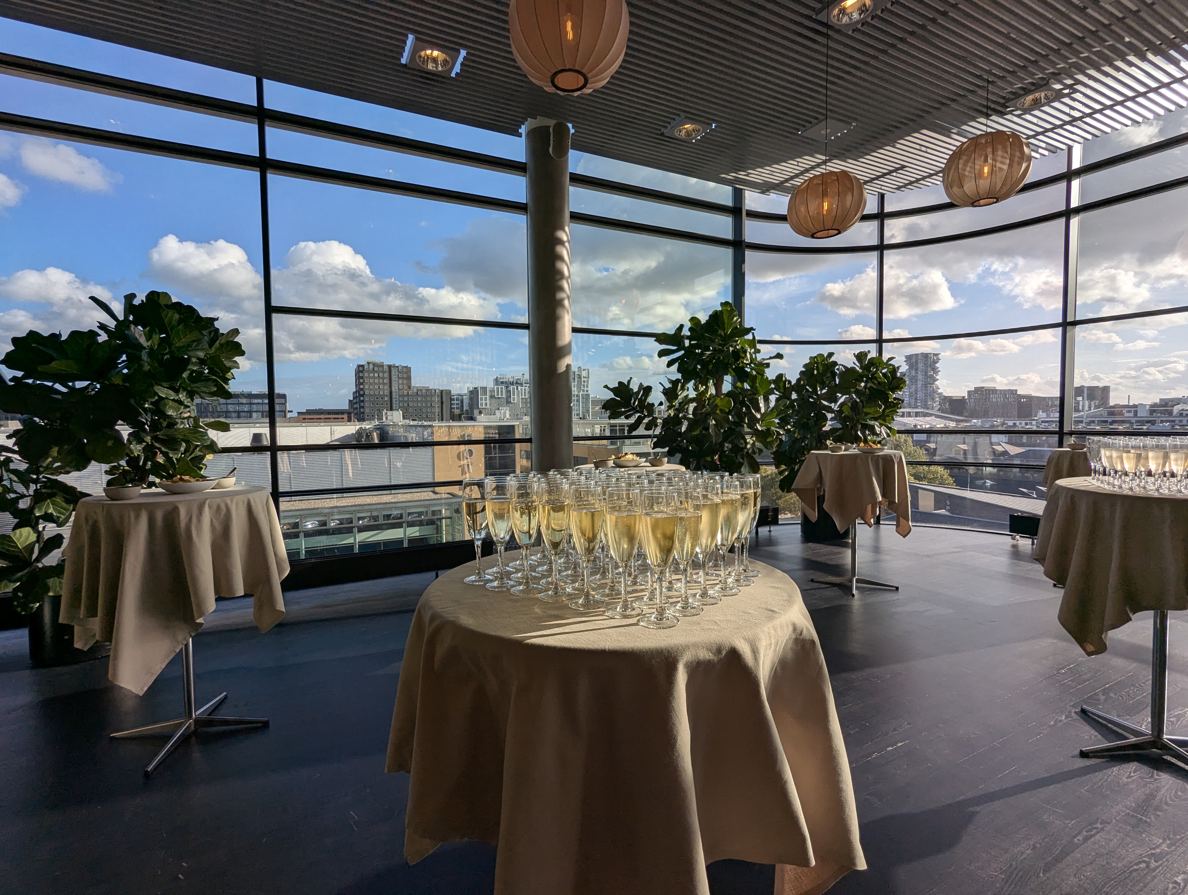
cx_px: 594
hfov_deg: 94.4
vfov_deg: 78.2
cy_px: 448
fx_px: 550
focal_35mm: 16
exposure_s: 1/1328
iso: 43
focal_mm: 2.35
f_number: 2.2
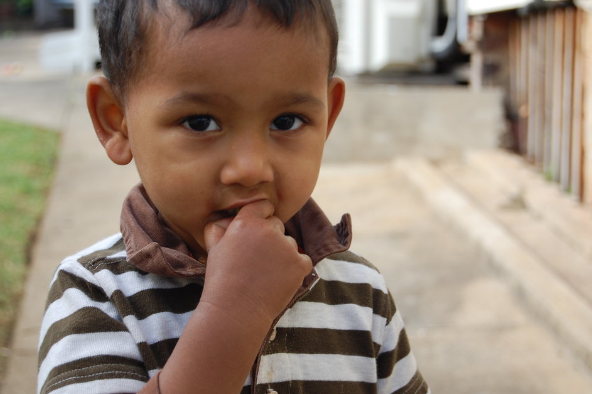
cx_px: 276
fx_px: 1471
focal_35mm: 90
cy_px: 213
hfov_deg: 22.7
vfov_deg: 15.2
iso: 200
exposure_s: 1/200
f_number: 7.1
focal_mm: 55
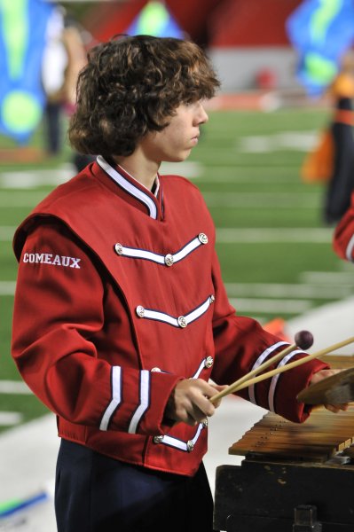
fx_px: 2327
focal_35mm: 158
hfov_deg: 8.7
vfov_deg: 13.1
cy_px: 266
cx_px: 177
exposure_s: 1/125
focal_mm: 105
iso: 800
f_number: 2.8
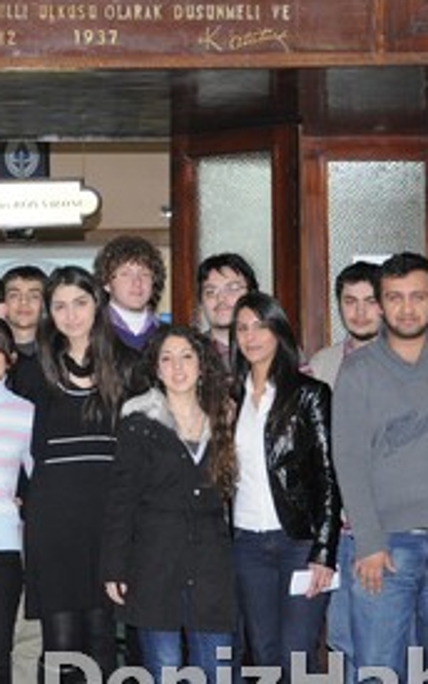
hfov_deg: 13.0
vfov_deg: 20.7
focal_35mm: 100
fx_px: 1865
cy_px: 247
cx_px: 32
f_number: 4.5
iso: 800
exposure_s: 1/60
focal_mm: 30
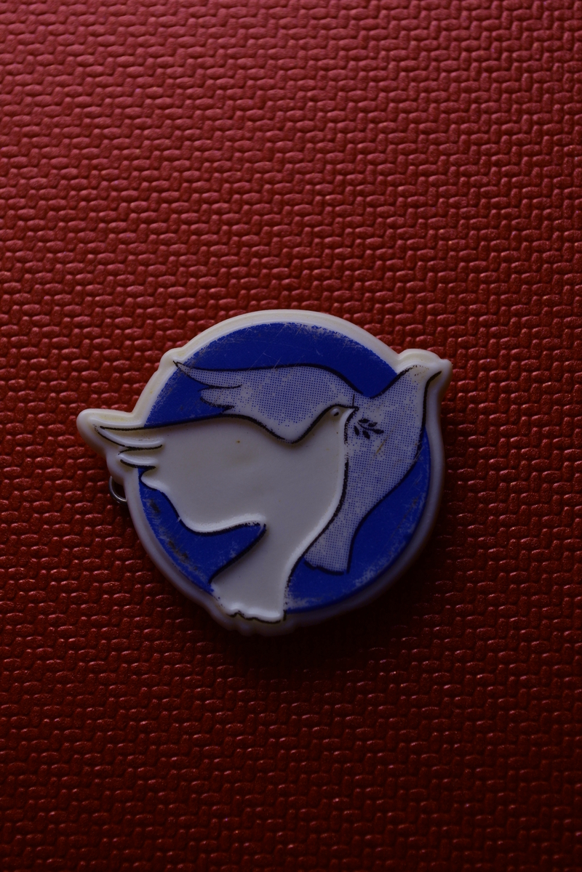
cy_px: 436
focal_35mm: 72
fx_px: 1746
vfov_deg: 28.1
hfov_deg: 18.9
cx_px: 291
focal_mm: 48
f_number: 8
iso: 100
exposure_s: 1/60
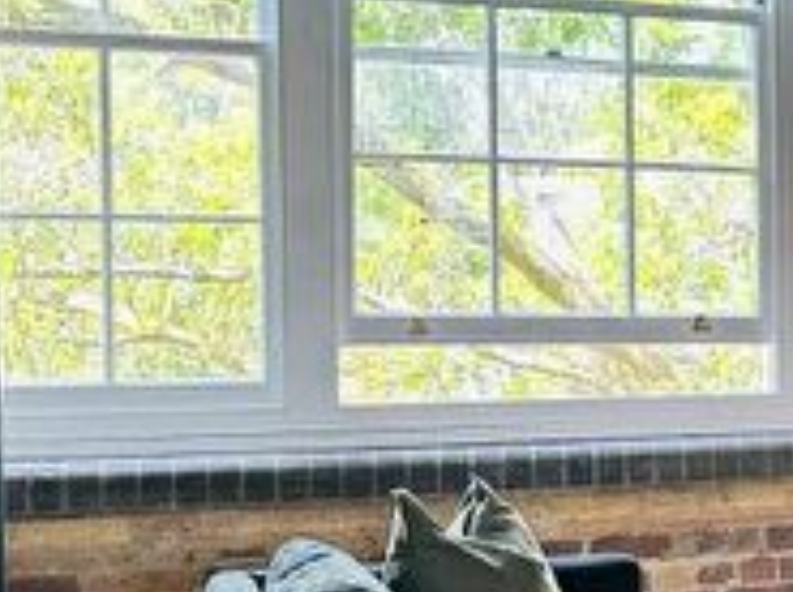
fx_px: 2081
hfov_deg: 17.6
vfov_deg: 16.2
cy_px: 350
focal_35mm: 91
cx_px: 1406
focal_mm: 6.86
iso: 160
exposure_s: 1/121
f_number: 1.78
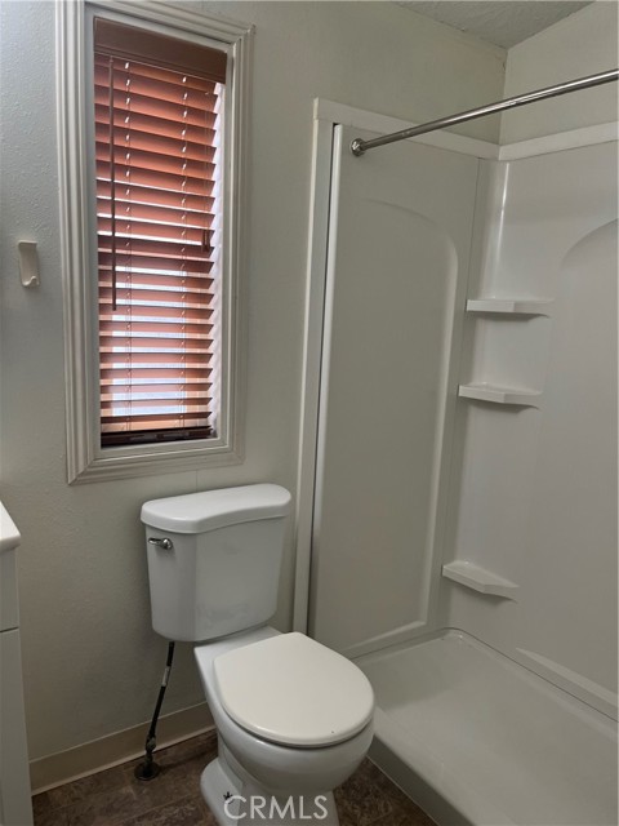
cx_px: 310
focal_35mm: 26
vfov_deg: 67.3
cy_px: 413
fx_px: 620
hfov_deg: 53.1
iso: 125
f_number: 1.6
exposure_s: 1/120
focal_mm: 5.1
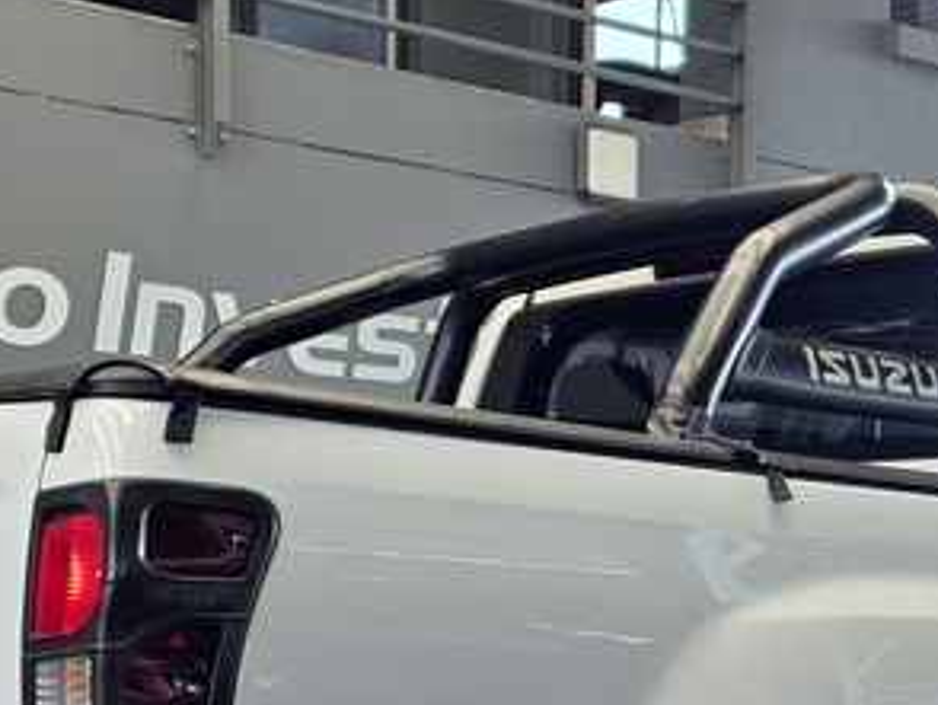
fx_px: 2170
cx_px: 680
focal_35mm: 80
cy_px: 785
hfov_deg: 24.2
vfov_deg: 17.8
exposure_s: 1/180
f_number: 1.7
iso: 40
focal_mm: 6.25
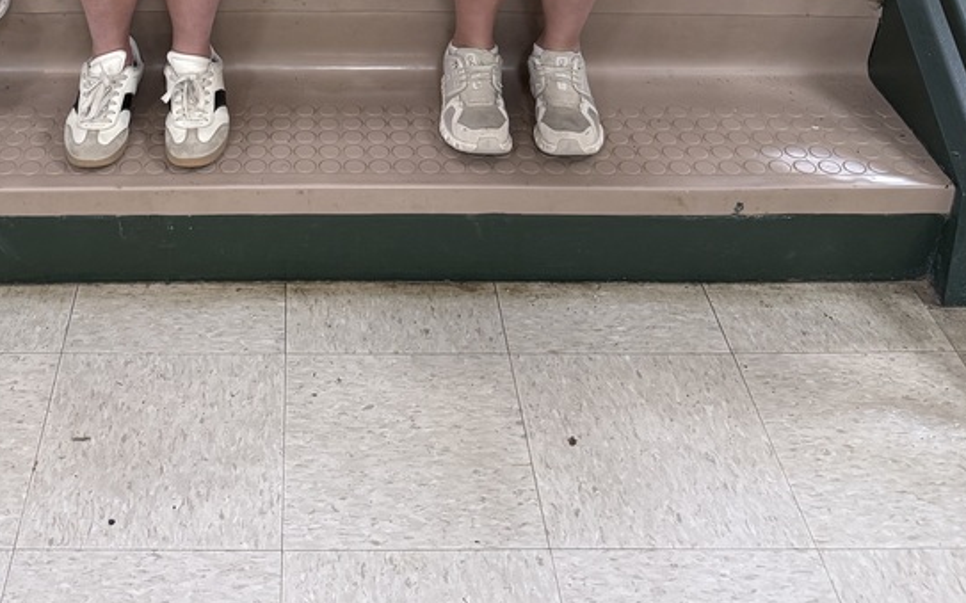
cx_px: 308
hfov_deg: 41.2
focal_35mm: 48
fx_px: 1263
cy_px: -244
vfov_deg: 22.9
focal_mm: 6.76
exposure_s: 1/60
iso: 250
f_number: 1.78
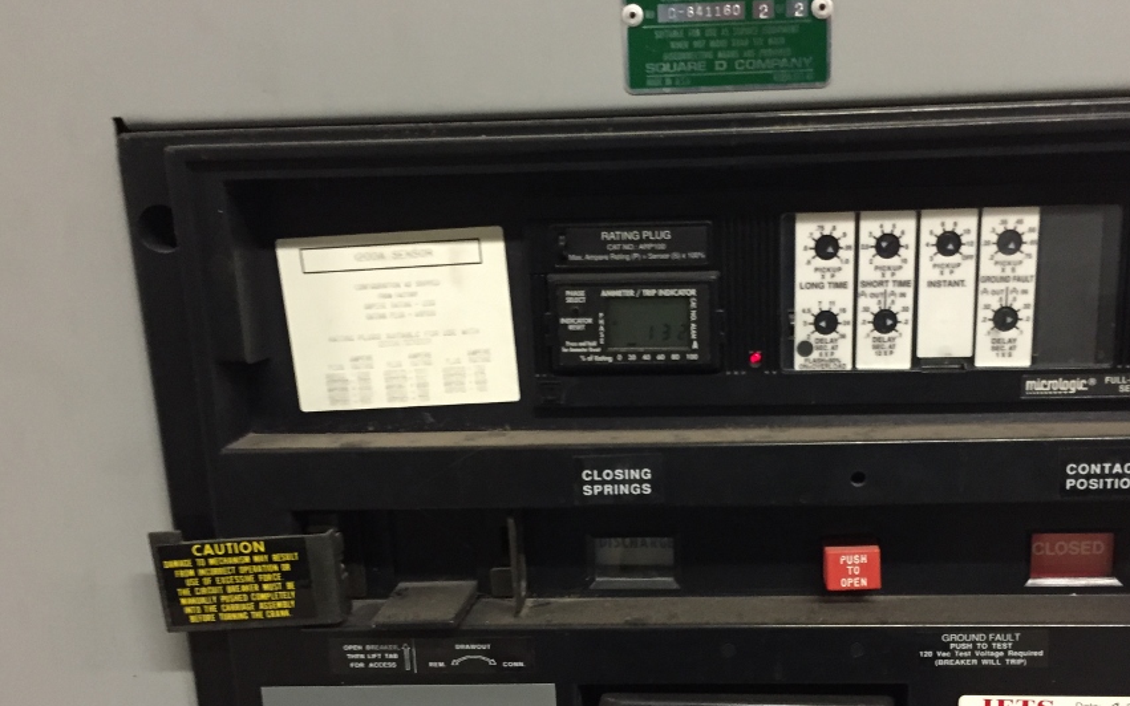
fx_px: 1140
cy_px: 480
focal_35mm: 37
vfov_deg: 34.1
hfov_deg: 52.5
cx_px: 659
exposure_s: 1/30
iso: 250
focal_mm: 4.15
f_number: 2.2
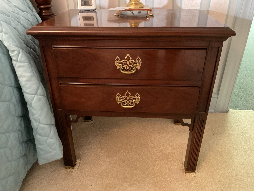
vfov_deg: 48.2
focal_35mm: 29
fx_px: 213
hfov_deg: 61.7
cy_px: 96
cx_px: 127
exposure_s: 1/30
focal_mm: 3
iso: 640
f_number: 1.8
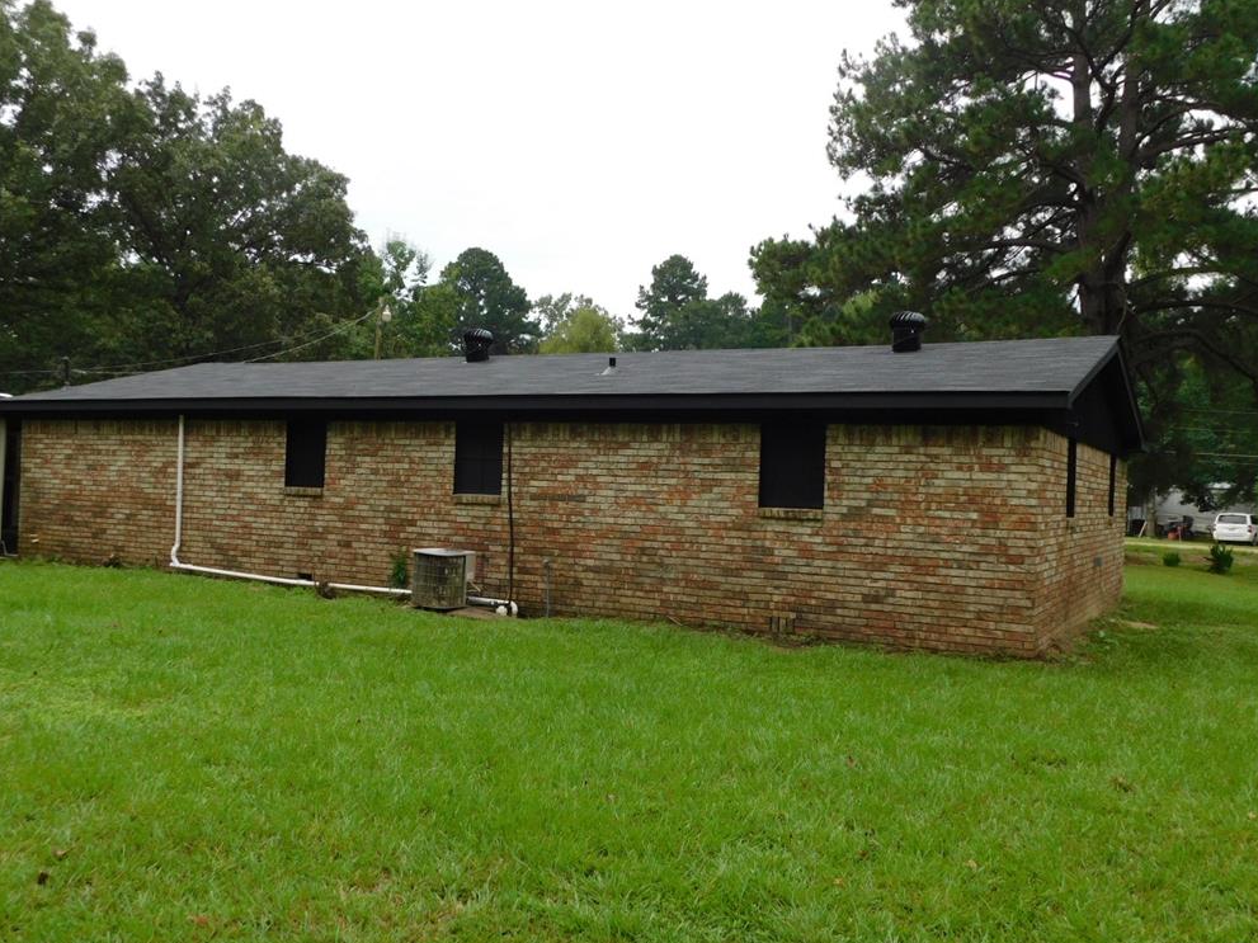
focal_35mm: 31
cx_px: 619
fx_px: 1126
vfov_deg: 45.4
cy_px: 465
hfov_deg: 58.4
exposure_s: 1/500
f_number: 3.2
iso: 125
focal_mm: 5.3
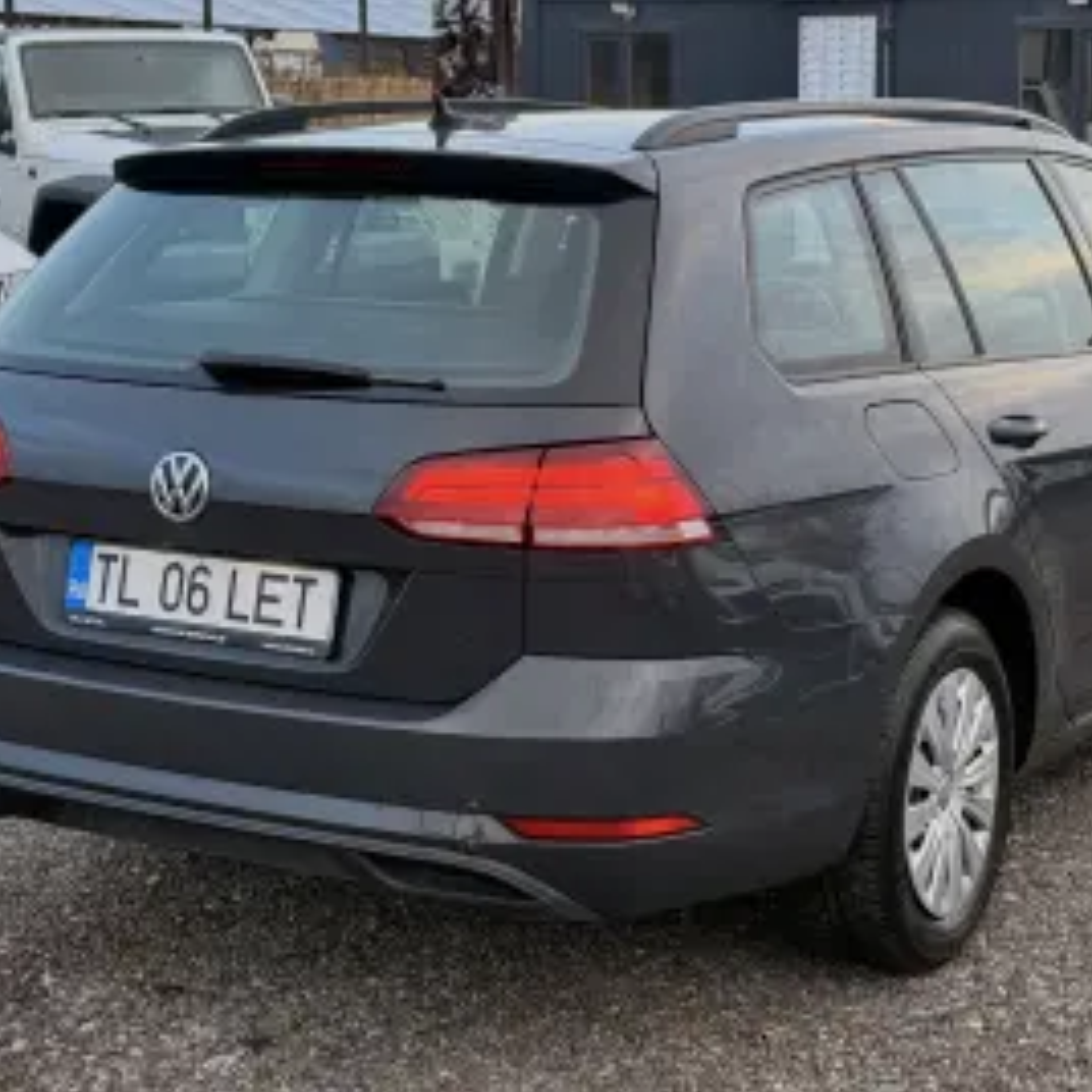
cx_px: 619
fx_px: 2034
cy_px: 546
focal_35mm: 57
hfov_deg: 30.0
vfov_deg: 30.0
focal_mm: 6.76
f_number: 1.78
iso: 100
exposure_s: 1/86
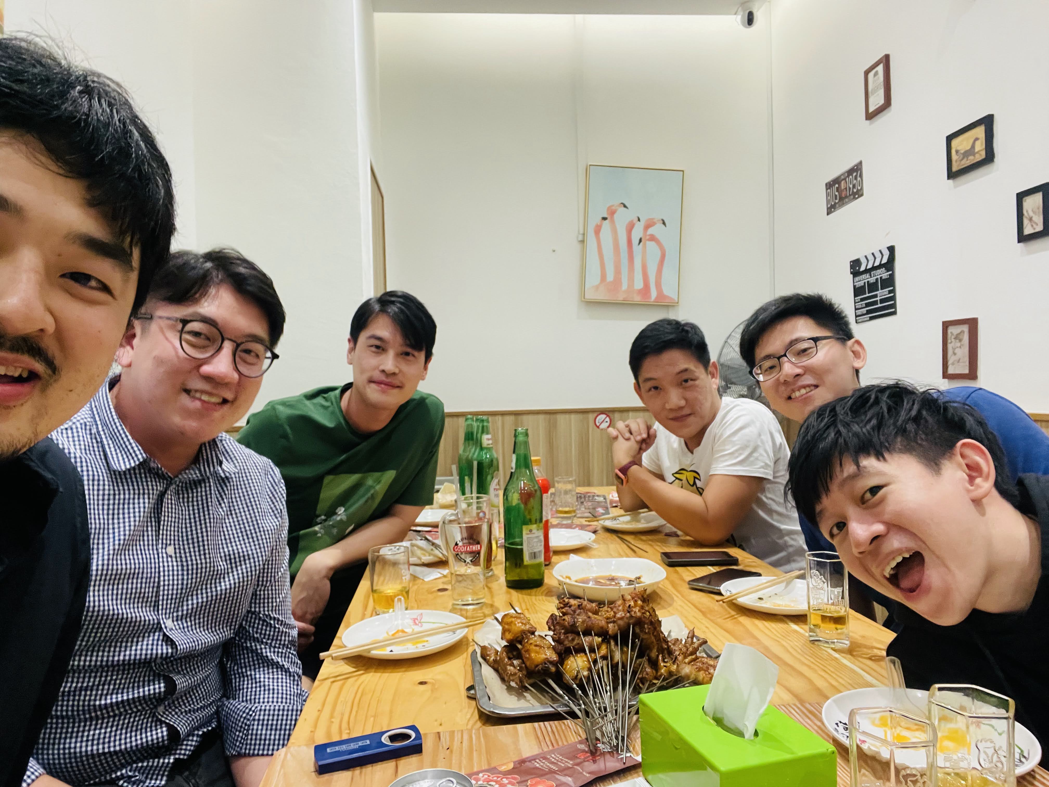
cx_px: 524
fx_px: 697
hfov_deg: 73.9
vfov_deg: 58.9
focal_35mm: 23
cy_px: 394
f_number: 2.2
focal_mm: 2.71
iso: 500
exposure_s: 1/25
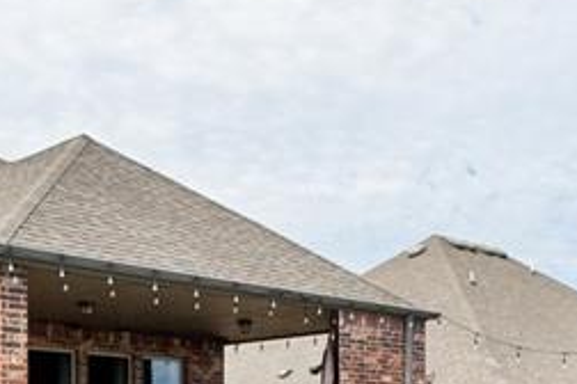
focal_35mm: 65
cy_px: 489
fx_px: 1042
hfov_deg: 30.8
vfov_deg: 19.4
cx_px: 210
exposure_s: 1/2000
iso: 200
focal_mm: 16
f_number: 7.1
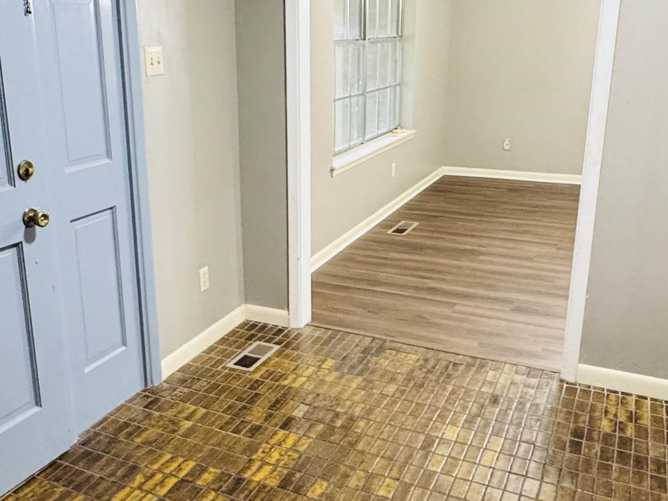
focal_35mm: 36
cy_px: 231
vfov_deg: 39.6
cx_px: 265
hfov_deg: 51.0
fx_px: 695
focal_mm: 2.22
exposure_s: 1/60
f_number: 2.2
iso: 640
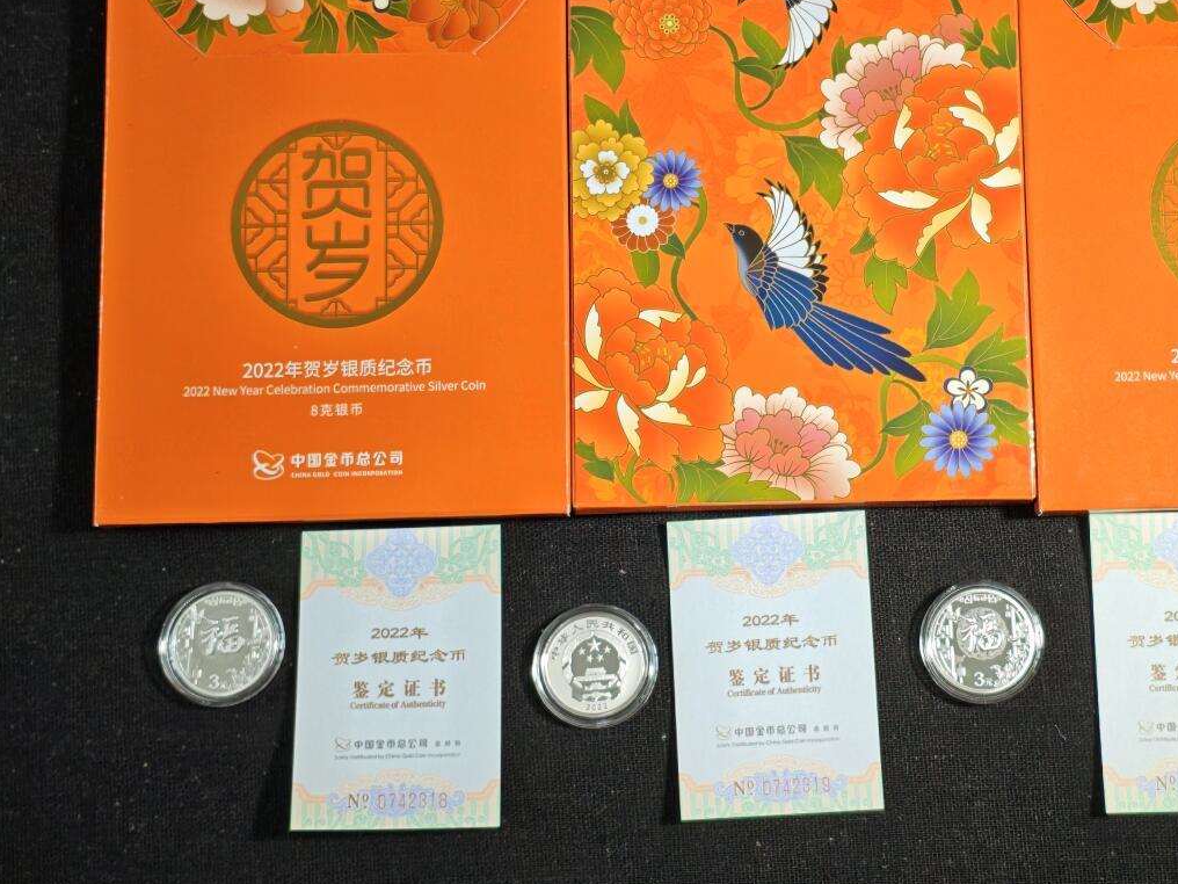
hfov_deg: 26.5
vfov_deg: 20.1
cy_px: 338
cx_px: 807
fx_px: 2484
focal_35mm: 73
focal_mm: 4.94
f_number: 1.5
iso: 50
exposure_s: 1/227
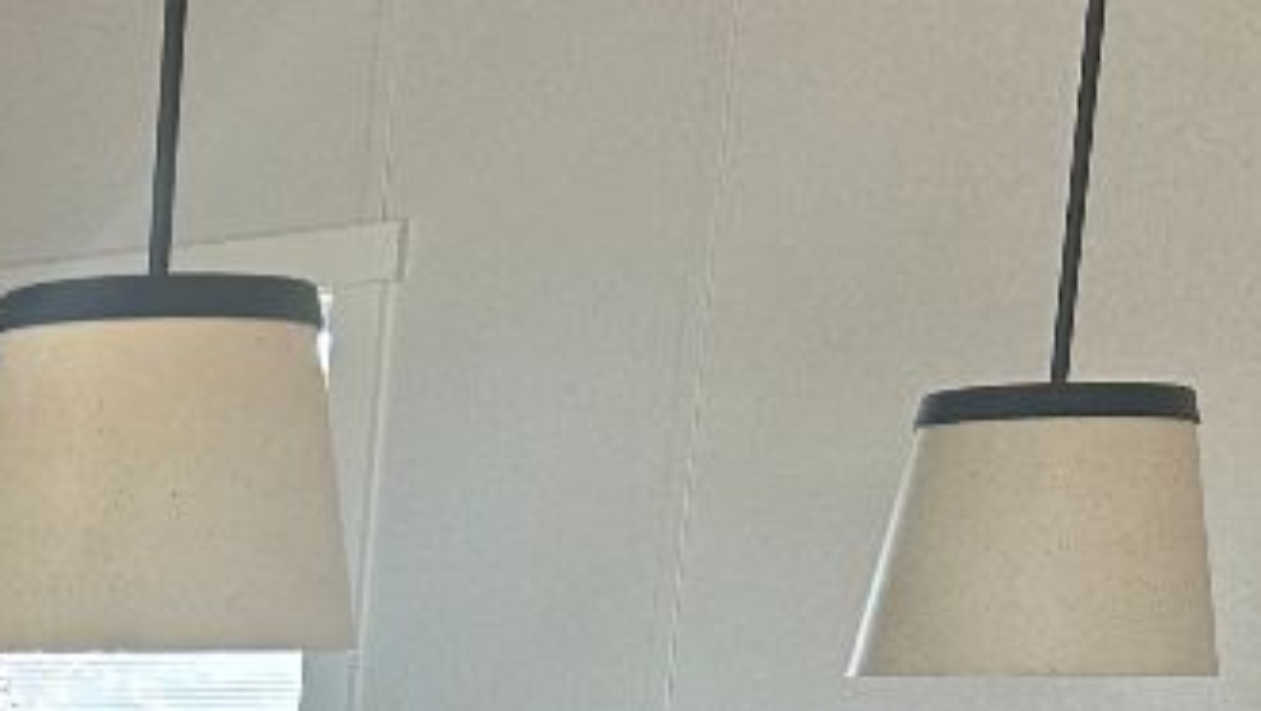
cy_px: 1292
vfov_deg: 11.0
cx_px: -906
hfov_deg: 17.4
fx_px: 3446
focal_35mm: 103
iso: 80
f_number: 1.5
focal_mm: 5.7
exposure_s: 1/121
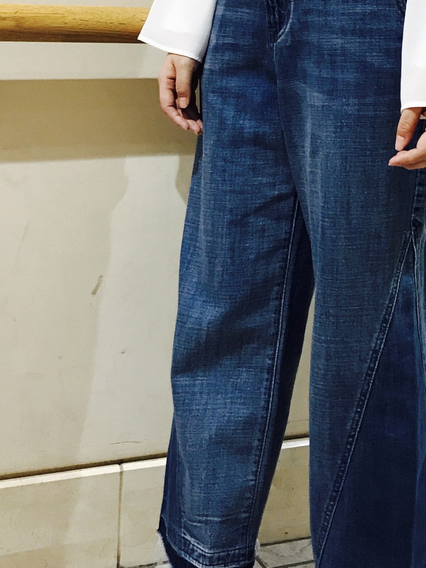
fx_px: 1116
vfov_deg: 27.3
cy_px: 36
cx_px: 330
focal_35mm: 68
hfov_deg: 21.4
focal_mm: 3.99
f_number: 1.8
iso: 40
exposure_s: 1/33
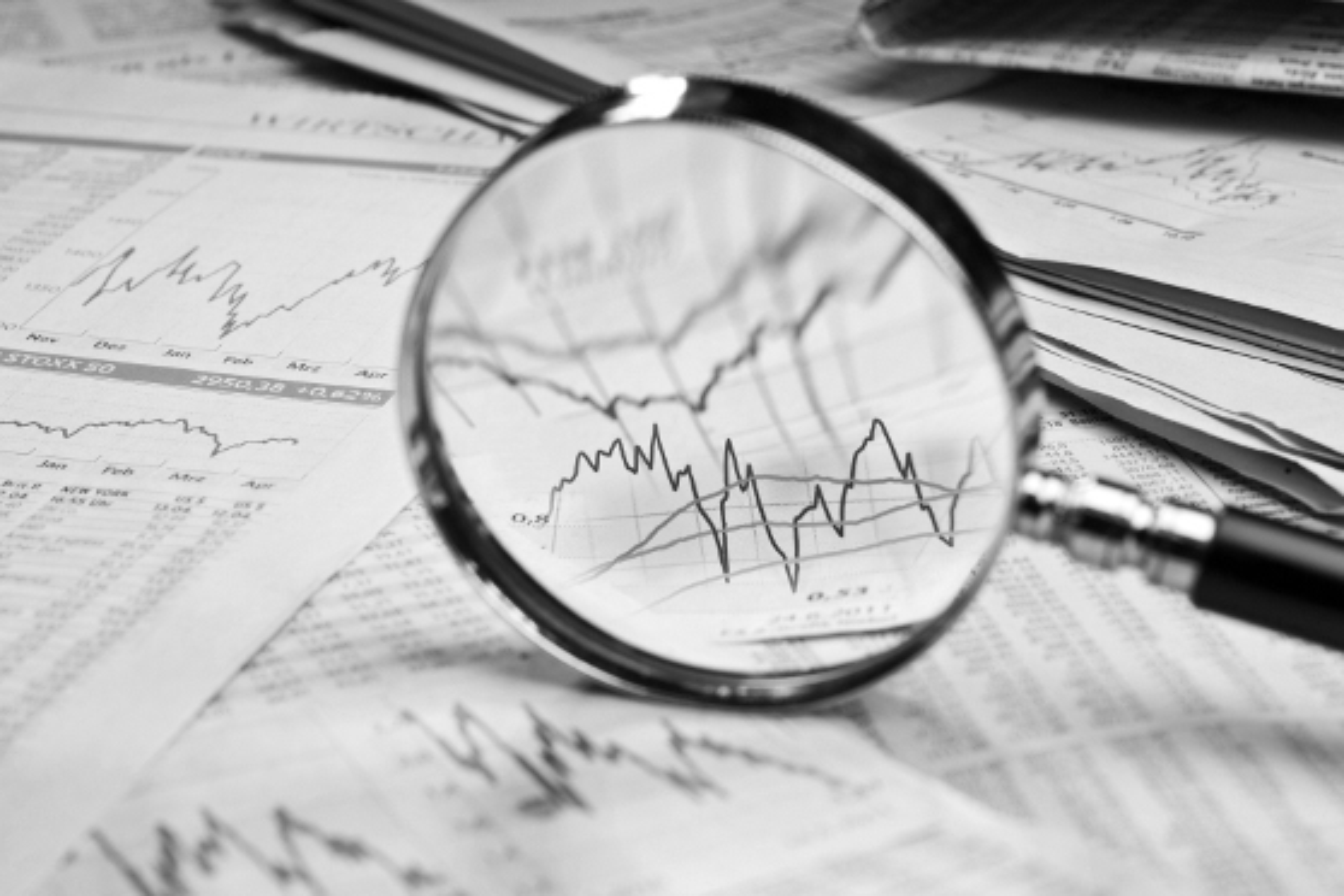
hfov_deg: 24.6
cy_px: 448
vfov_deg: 16.6
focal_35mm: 82
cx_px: 672
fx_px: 3080
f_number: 8
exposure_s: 1/250
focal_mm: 55
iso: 100
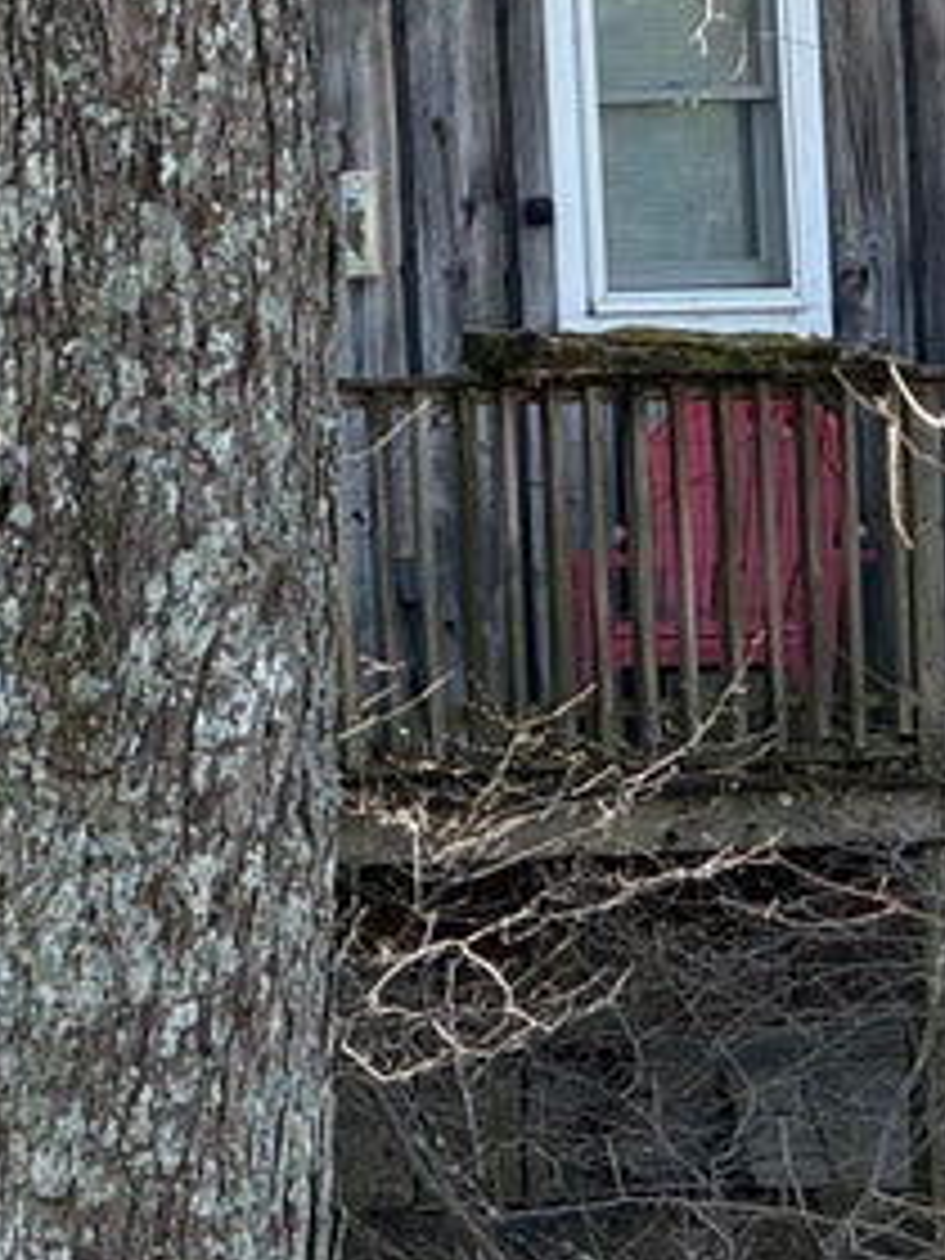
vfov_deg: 5.4
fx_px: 13286
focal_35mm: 365
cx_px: -569
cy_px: 405
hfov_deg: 4.0
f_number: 2.8
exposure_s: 1/165
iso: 64
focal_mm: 15.66
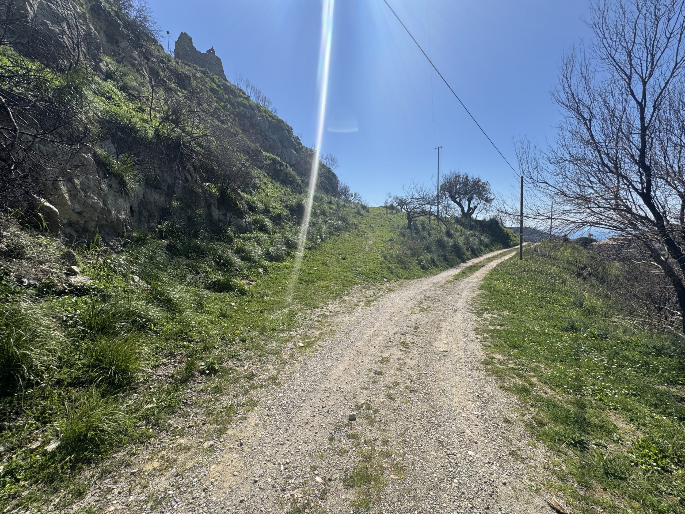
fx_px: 277
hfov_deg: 102.1
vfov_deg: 85.7
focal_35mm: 14
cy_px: 257
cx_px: 342
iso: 40
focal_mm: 2.22
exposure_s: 1/2273
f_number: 2.2
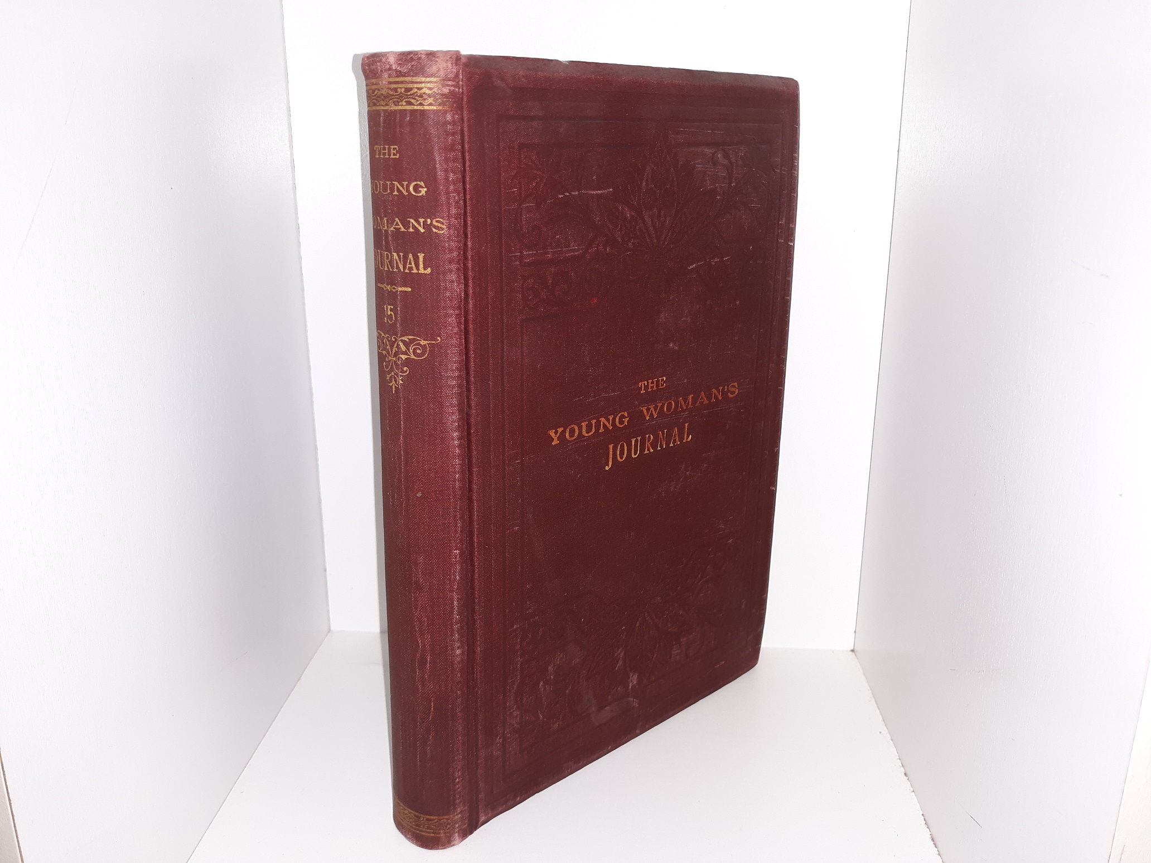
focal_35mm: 28
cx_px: 576
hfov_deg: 63.4
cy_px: 432
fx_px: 931
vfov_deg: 49.7
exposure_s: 1/60
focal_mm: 3.7
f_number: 1.7
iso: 40
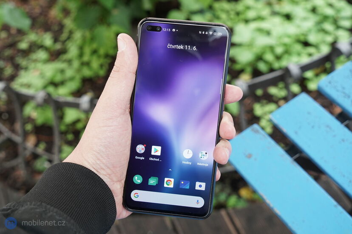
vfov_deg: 33.4
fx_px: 391
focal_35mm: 40
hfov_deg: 48.5
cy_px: 117
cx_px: 176
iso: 1000
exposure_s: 1/160
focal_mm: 40
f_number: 6.3
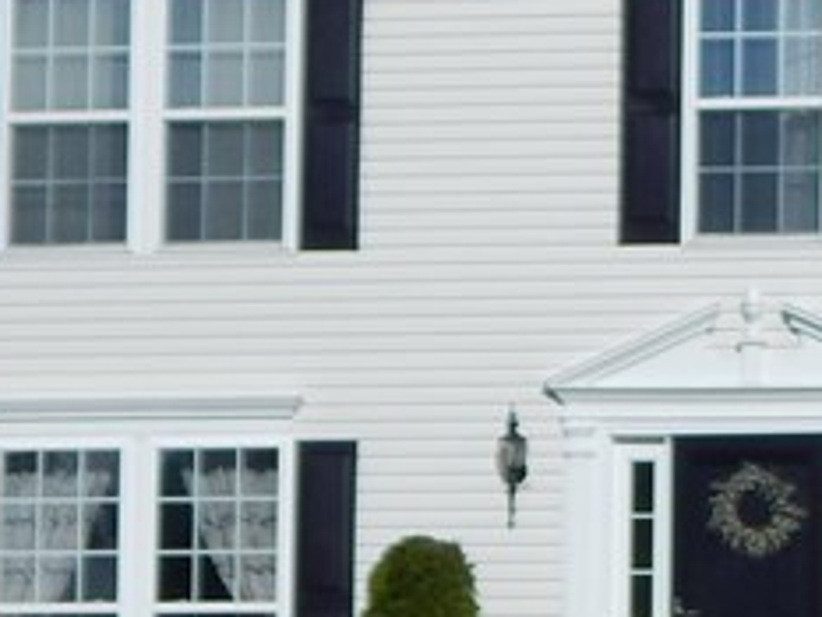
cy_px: 353
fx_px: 4490
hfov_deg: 10.2
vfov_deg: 7.9
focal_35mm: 189
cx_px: 1196
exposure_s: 1/800
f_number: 7.1
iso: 125
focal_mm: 7.7
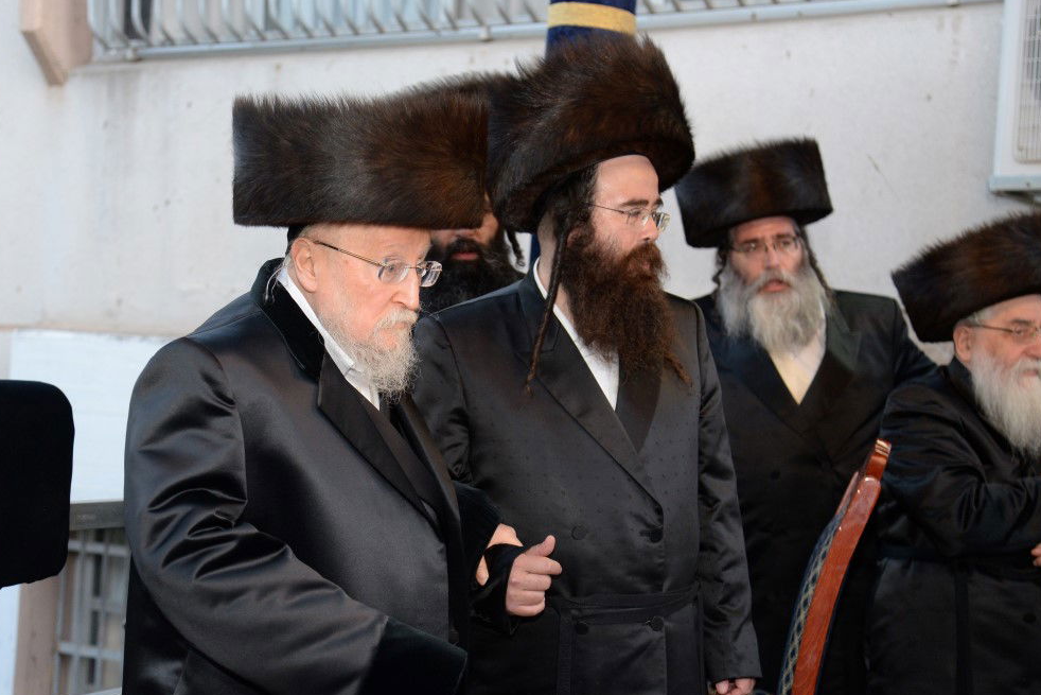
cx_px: 442
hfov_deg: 32.8
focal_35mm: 61
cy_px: 336
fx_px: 1764
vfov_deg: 22.3
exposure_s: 1/125
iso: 2000
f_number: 4
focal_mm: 52
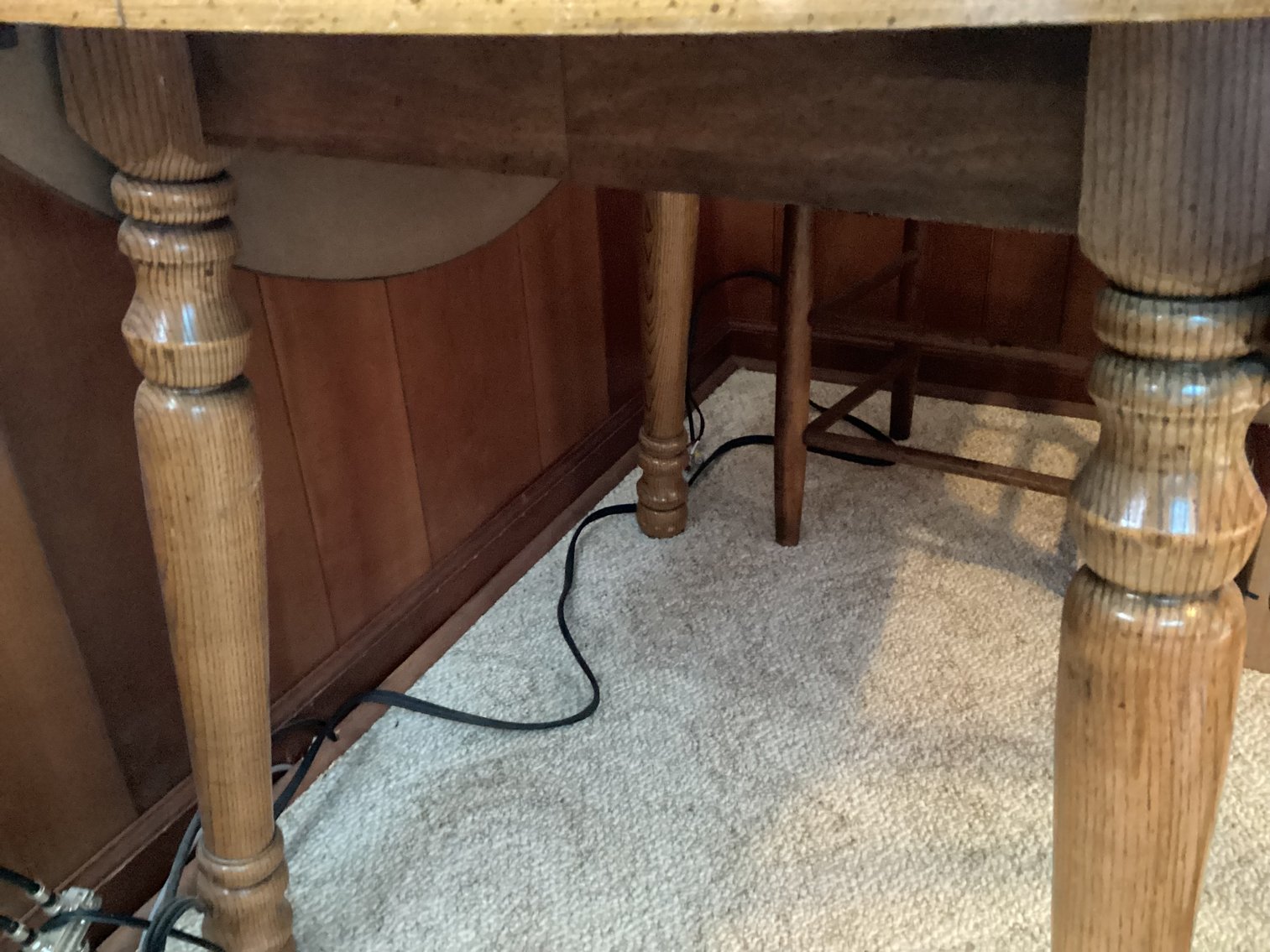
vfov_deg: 45.4
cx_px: 635
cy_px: 476
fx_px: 1137
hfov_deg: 58.3
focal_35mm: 31
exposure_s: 1/17
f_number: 2.4
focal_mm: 3.3
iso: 640
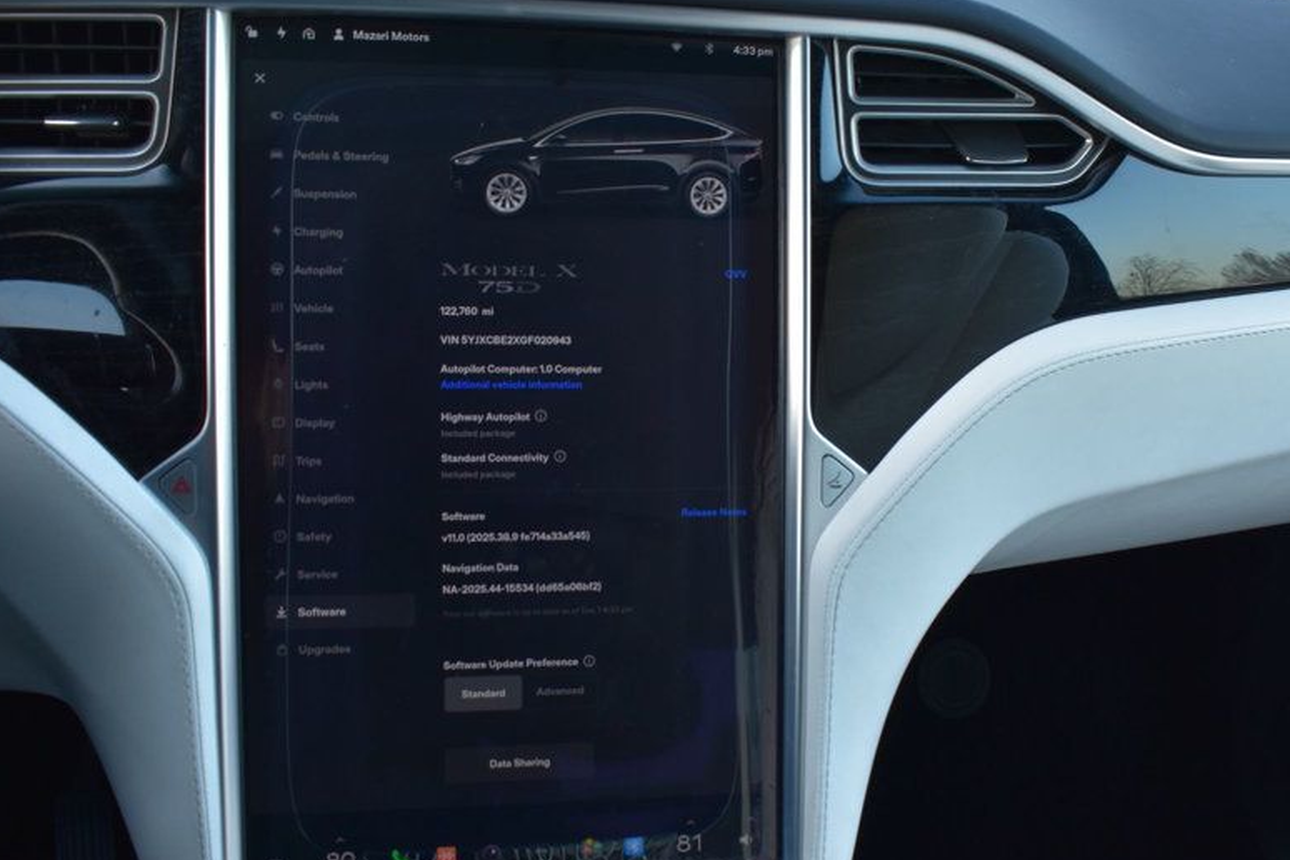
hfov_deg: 46.5
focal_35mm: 42
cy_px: 452
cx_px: 757
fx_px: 1493
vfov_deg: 32.1
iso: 500
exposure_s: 1/15
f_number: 6.3
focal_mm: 21
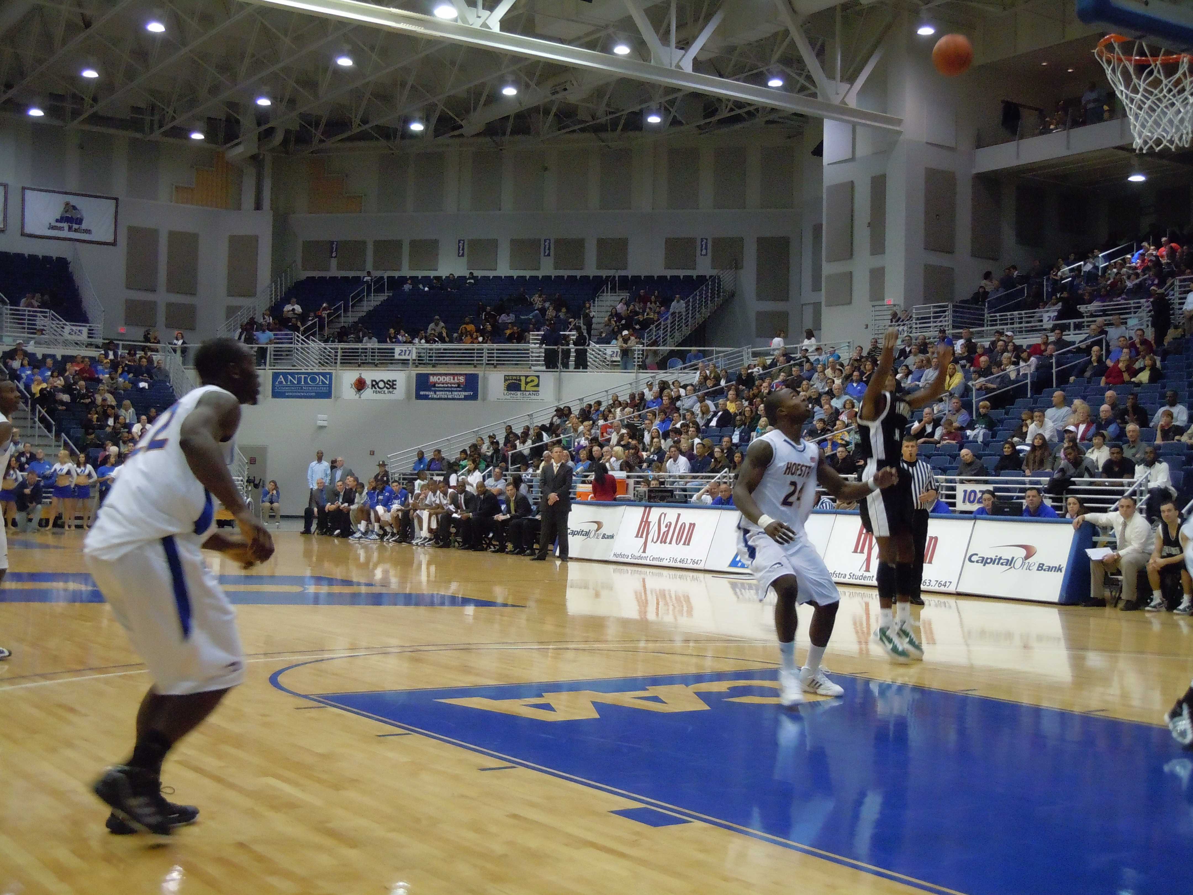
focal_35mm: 45
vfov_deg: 32.2
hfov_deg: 42.1
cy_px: 448
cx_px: 596
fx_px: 1551
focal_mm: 8.1
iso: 800
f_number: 3.8
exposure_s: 1/100
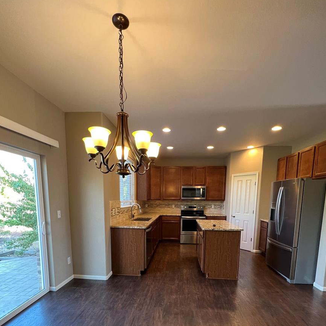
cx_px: 163
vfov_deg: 83.8
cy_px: 222
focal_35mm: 16
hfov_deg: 87.4
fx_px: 170
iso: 250
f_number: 1.8
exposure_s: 1/60
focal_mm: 1.57
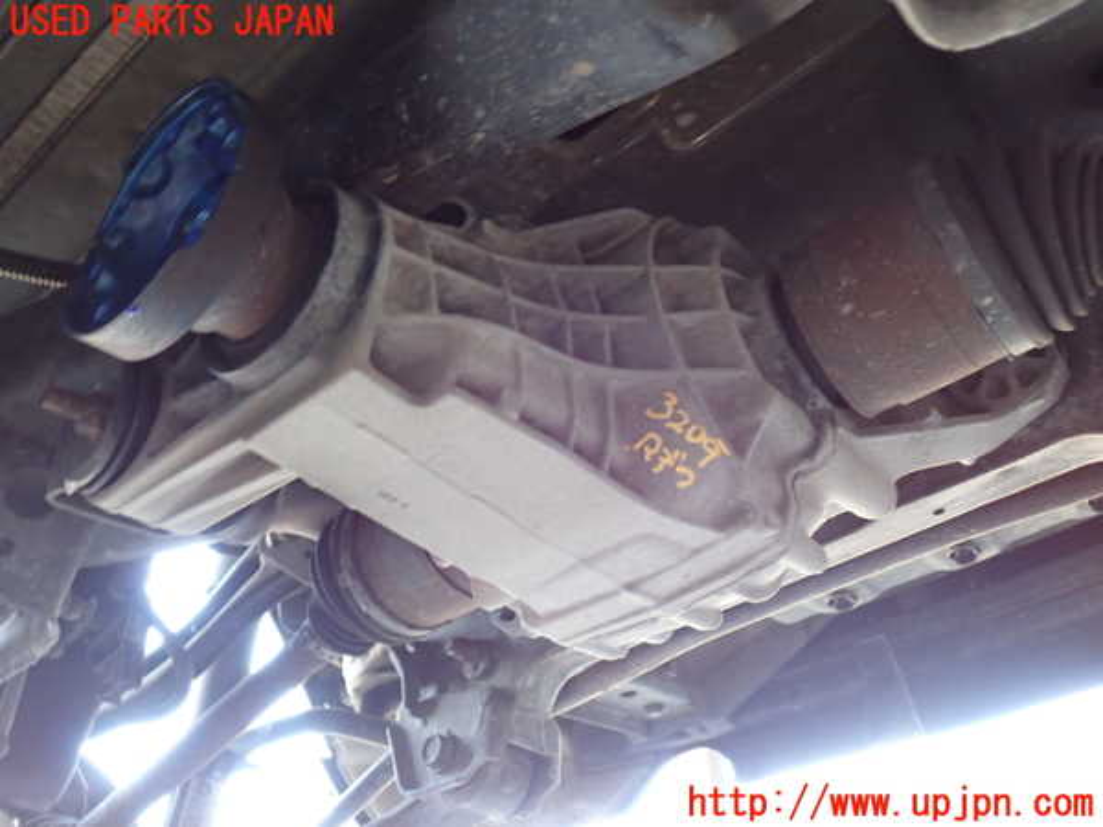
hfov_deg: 60.0
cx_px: 552
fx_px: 956
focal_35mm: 30
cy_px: 414
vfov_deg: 46.8
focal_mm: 5.4
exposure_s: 1/30
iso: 400
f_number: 2.3
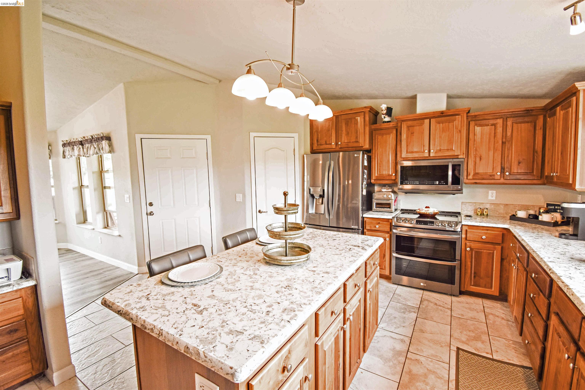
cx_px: 292
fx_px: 244
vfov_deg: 77.3
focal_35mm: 15
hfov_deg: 100.4
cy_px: 195
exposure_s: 1/60
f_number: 4.5
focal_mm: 10
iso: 320
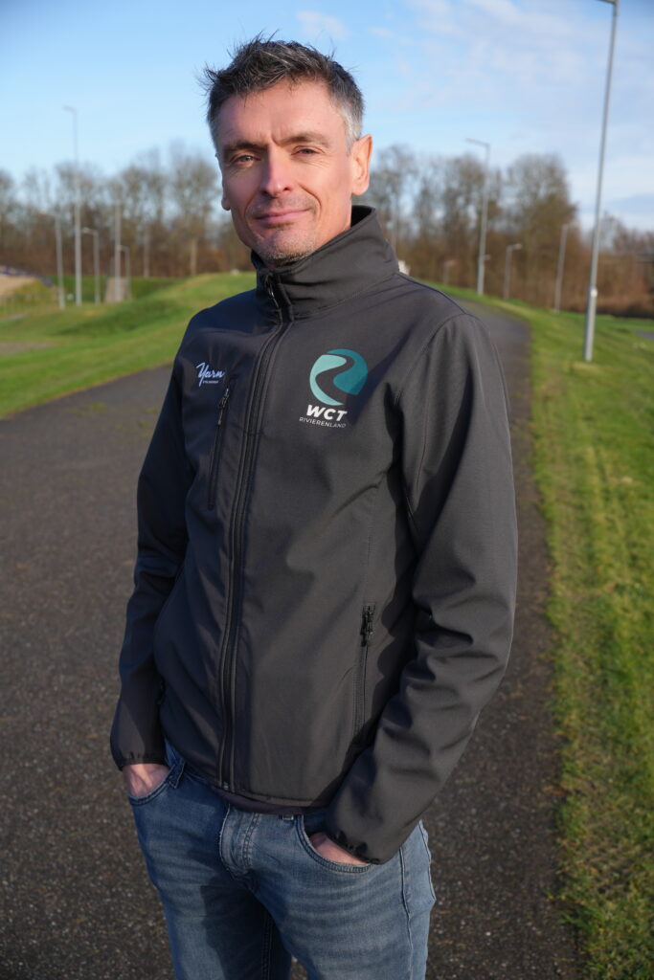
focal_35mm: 44
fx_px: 1189
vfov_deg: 44.8
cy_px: 490
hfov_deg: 30.8
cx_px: 327
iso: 100
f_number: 4.5
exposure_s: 1/400
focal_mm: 29.1
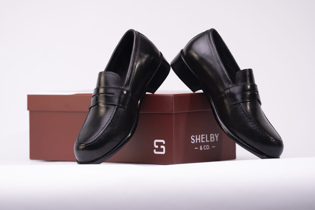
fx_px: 1732
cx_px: 158
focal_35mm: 198
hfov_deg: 10.4
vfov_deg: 6.9
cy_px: 105
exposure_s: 1/100
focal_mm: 198
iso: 100
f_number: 5
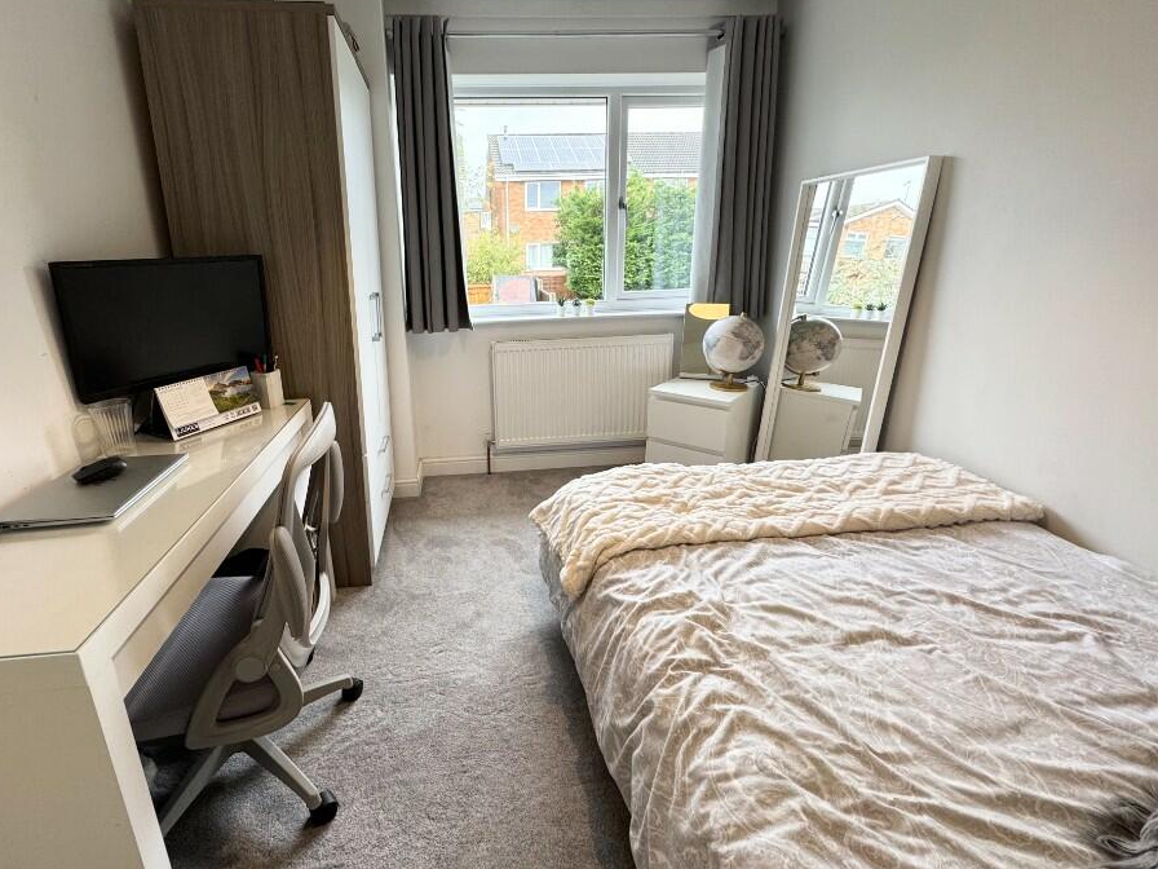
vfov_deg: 78.0
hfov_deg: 93.9
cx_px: 499
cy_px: 405
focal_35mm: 16
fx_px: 535
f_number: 2.2
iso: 160
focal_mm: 2.22
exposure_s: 1/100
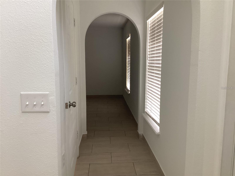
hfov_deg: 58.4
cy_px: 88
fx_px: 210
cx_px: 118
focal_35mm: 31
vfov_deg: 45.4
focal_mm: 3.3
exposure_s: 1/60
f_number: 2.4
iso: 250
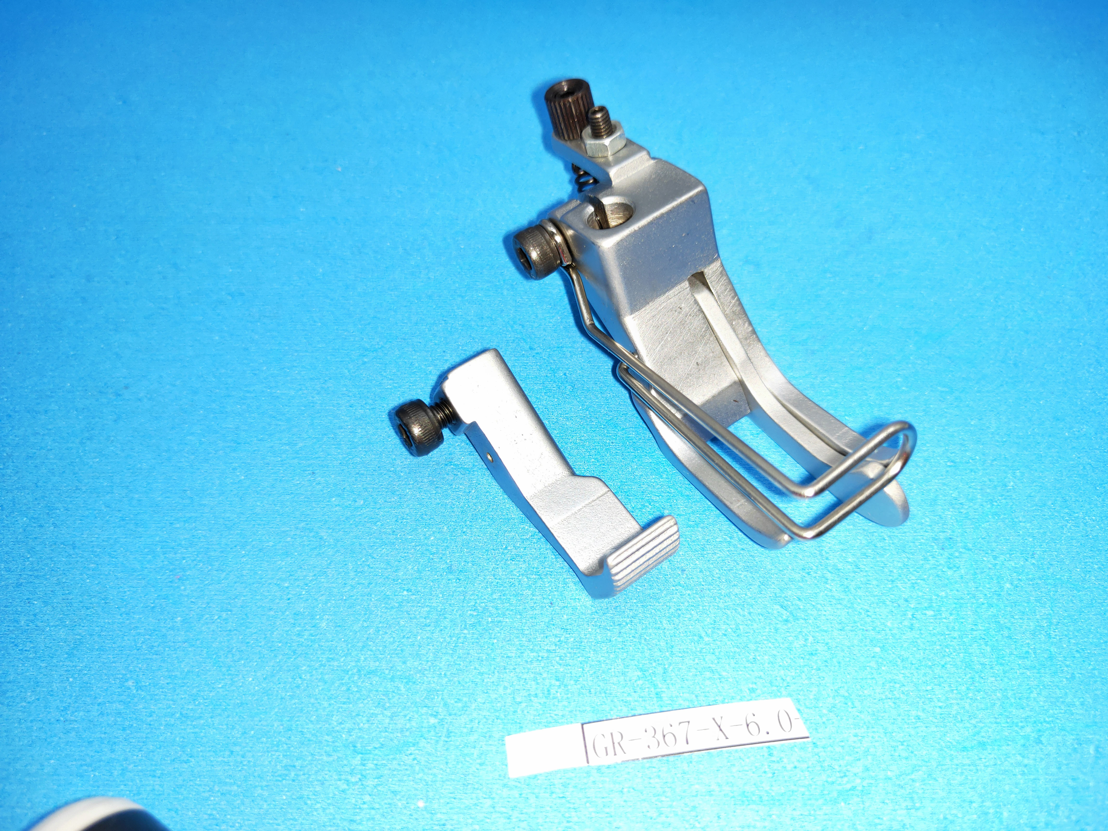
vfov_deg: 58.9
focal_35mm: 23
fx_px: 736
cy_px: 416
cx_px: 554
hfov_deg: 73.9
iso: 108
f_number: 1.7
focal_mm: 3.97
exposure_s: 1/100
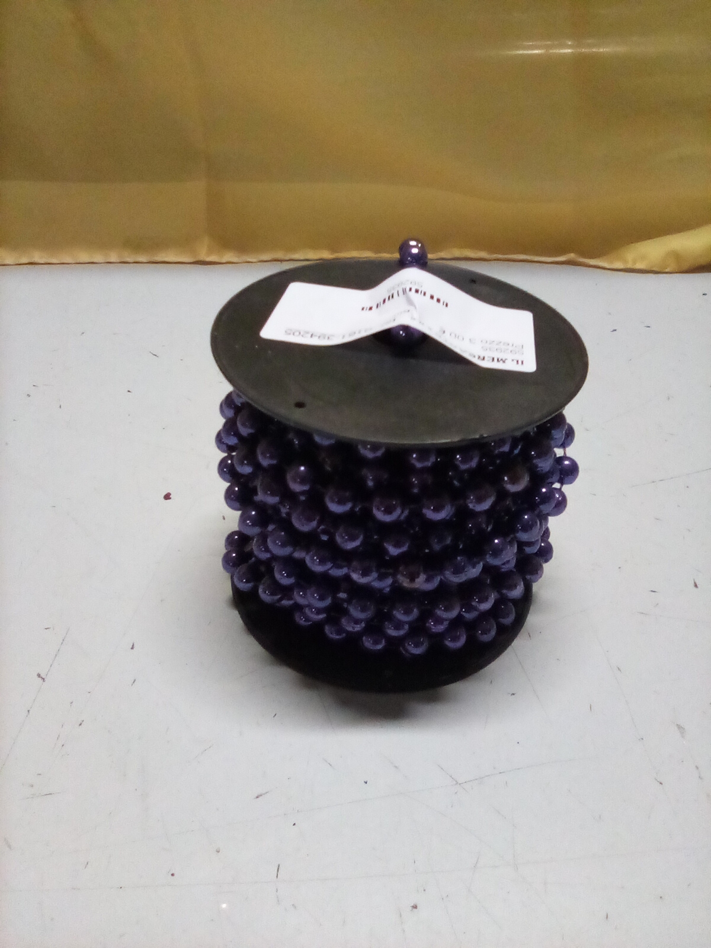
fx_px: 767
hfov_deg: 49.7
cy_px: 474
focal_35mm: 28
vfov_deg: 63.4
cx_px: 356
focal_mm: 2.27
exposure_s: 1/25
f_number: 2.2
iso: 213
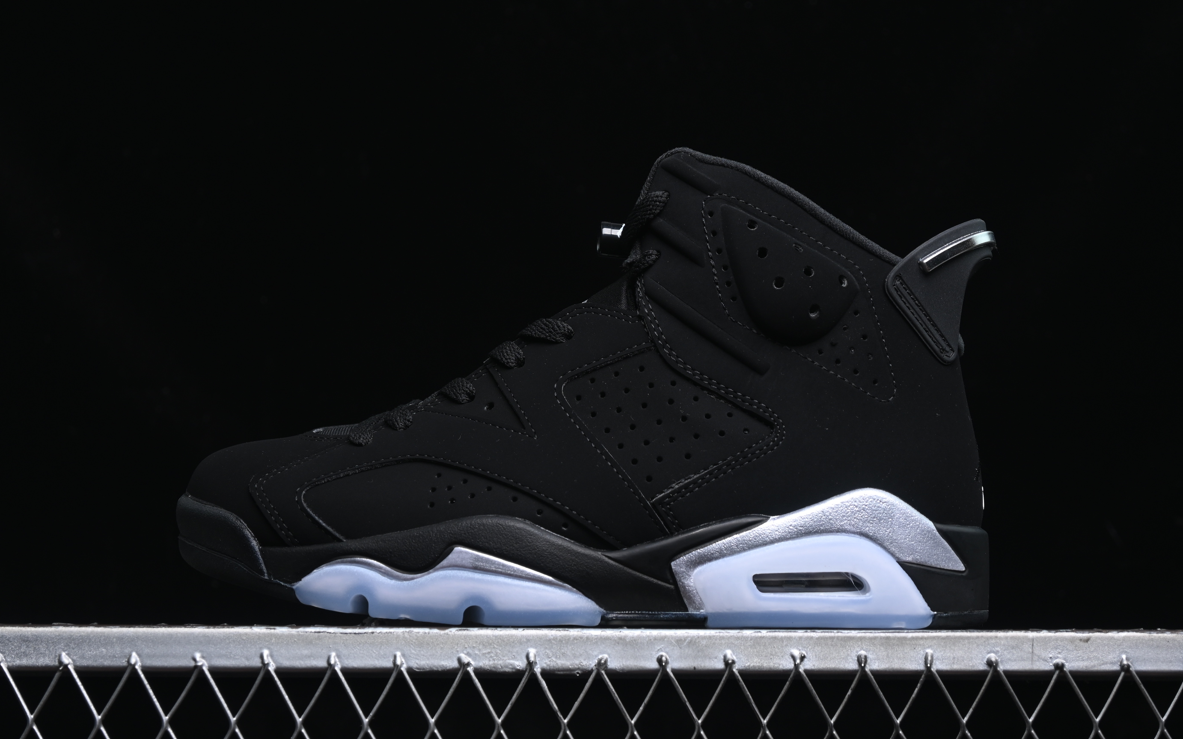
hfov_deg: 26.8
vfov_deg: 16.9
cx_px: 593
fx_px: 2482
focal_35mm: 77
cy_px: 382
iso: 160
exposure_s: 1/40
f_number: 6.3
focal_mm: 50
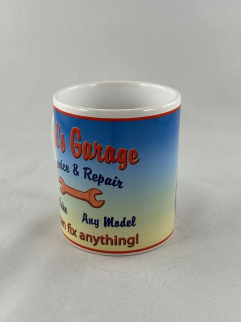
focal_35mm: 48
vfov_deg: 39.7
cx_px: 120
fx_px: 446
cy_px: 161
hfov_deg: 30.3
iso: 50
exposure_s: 1/100
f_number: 1.78
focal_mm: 6.86
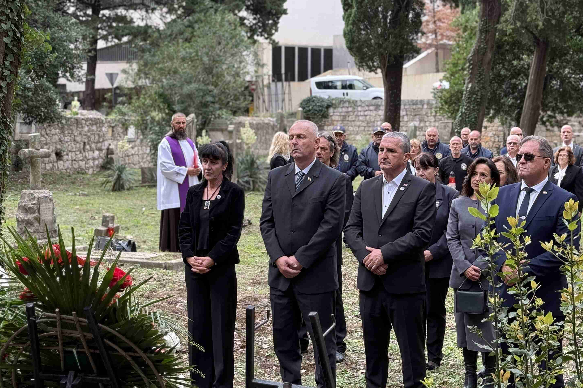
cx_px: 310
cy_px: 202
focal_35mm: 70
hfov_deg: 28.8
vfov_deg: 19.5
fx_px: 1133
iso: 64
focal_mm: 6.76
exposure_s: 1/311
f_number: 1.78
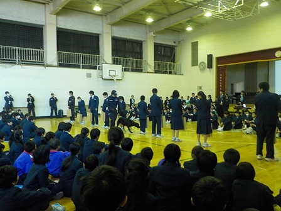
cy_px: 106
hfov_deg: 60.0
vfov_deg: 46.8
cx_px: 140
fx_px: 244
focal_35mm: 30
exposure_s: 1/20
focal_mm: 4.1
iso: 400
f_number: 3.3
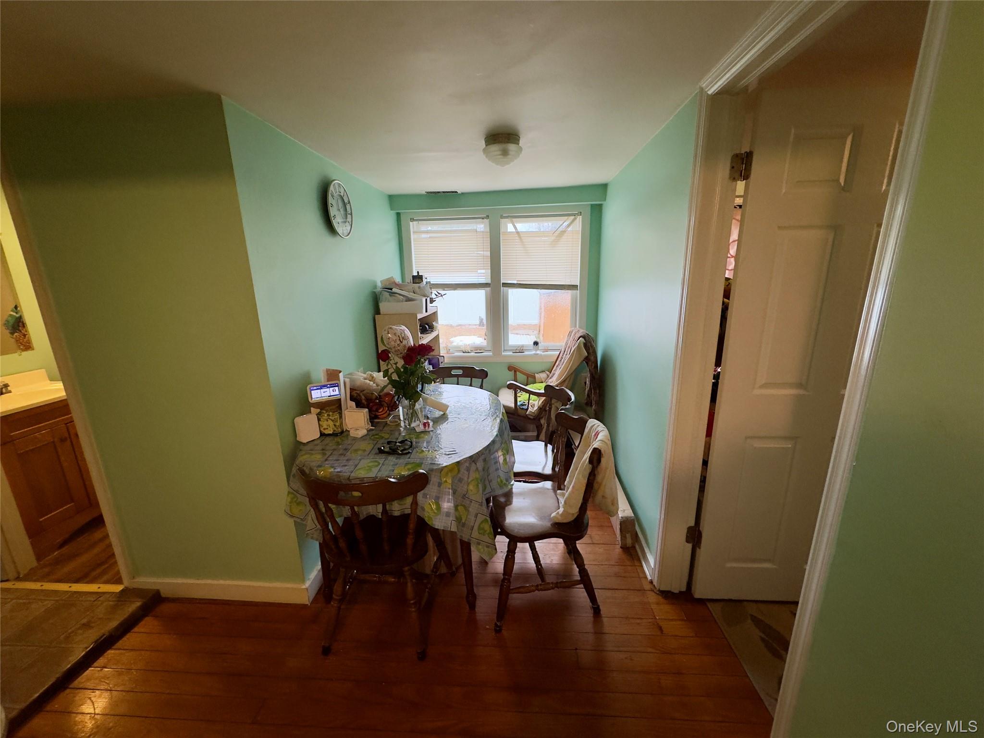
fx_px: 398
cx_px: 492
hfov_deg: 102.1
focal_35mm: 14
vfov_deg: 85.7
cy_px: 369
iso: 320
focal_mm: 2.22
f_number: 2.2
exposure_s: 1/60
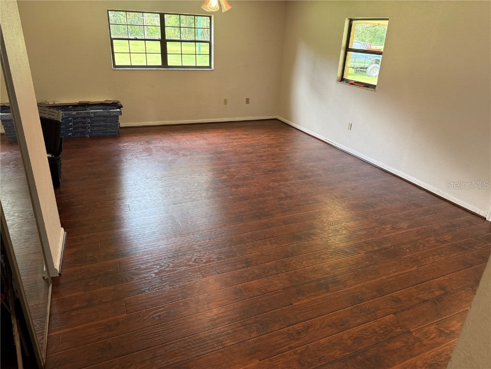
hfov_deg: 71.6
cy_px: 184
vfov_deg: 56.8
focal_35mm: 24
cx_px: 246
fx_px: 340
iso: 250
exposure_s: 1/120
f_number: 1.78
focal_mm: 6.76
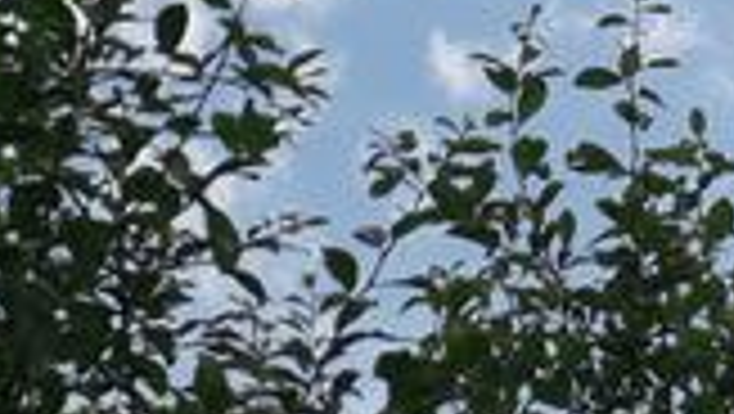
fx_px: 2805
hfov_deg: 14.6
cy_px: -734
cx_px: 806
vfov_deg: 7.6
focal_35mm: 144
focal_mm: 3.6
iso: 40
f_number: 1.9
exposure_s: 1/2037
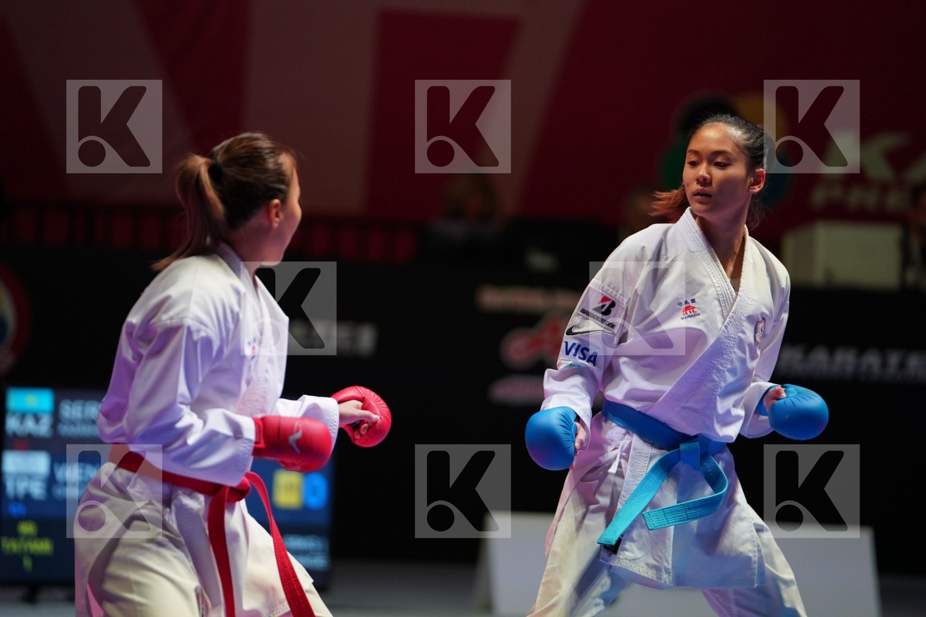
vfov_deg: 7.5
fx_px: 4733
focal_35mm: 184
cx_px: 463
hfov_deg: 11.2
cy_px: 308
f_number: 2.8
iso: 1600
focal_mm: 184
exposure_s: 1/1000
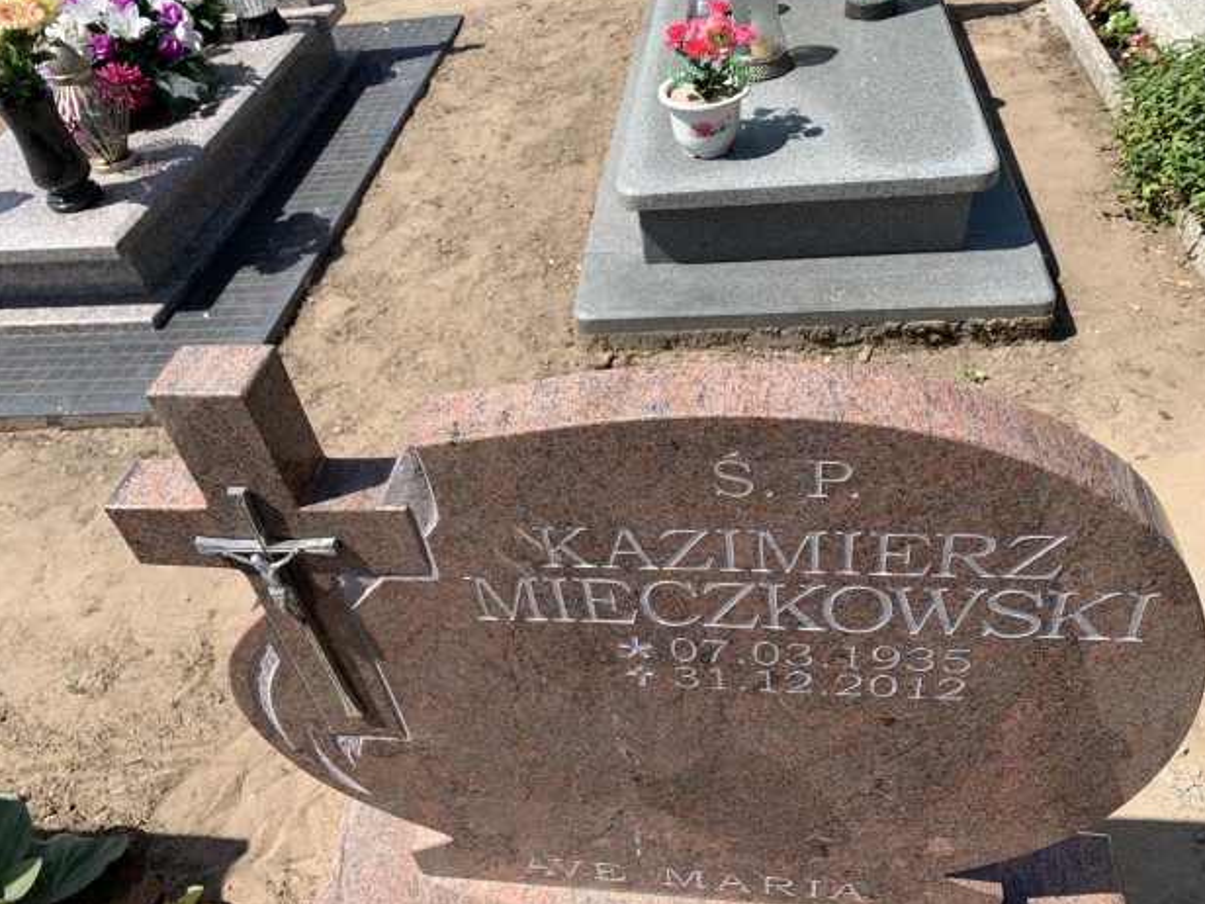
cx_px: 610
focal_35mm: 27
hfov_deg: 65.3
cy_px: 442
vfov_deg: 51.4
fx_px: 940
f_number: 1.8
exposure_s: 1/1992
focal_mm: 4.25
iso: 25
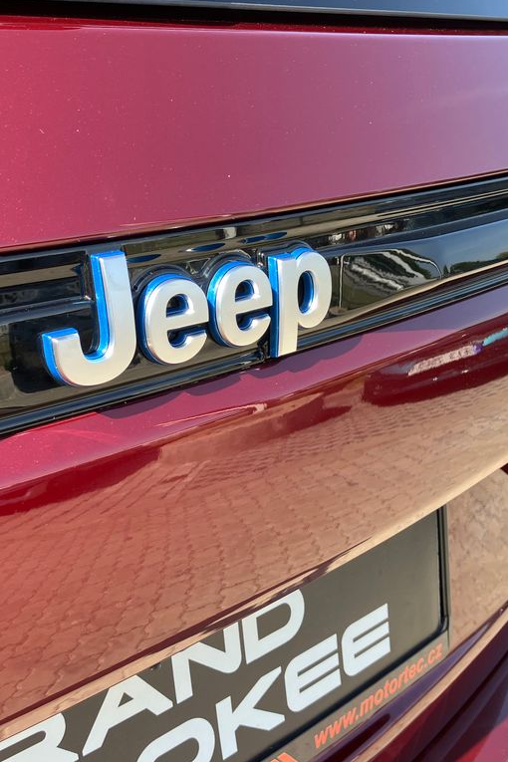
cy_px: 381
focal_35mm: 39
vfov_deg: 49.6
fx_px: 825
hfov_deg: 33.9
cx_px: 175
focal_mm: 3.99
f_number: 1.8
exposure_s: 1/219
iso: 25
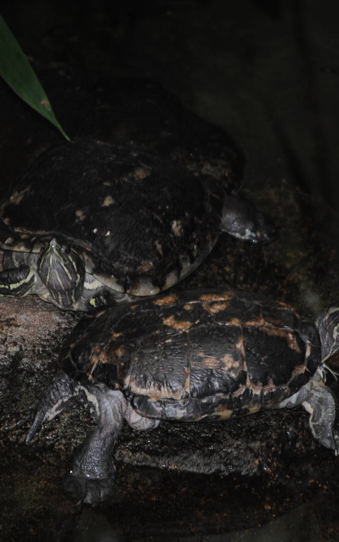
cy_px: 270
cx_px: 214
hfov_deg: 4.7
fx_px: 4138
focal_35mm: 280
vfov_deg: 7.5
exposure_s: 1/60
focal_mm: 122
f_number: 4.8
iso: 200
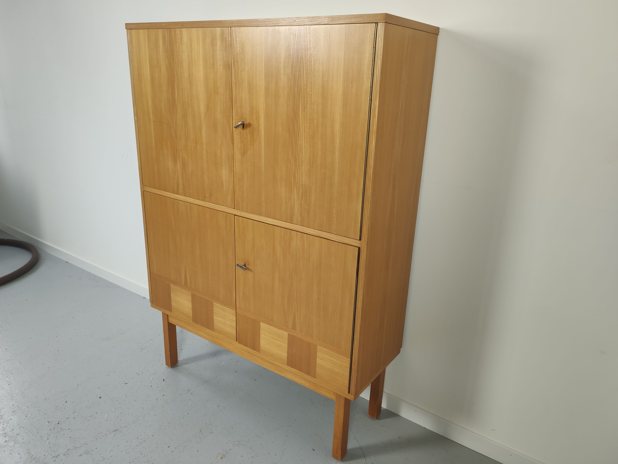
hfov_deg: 65.3
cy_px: 232
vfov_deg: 51.4
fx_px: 482
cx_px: 309
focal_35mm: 27
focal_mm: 4.75
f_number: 1.75
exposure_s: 1/100
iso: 140
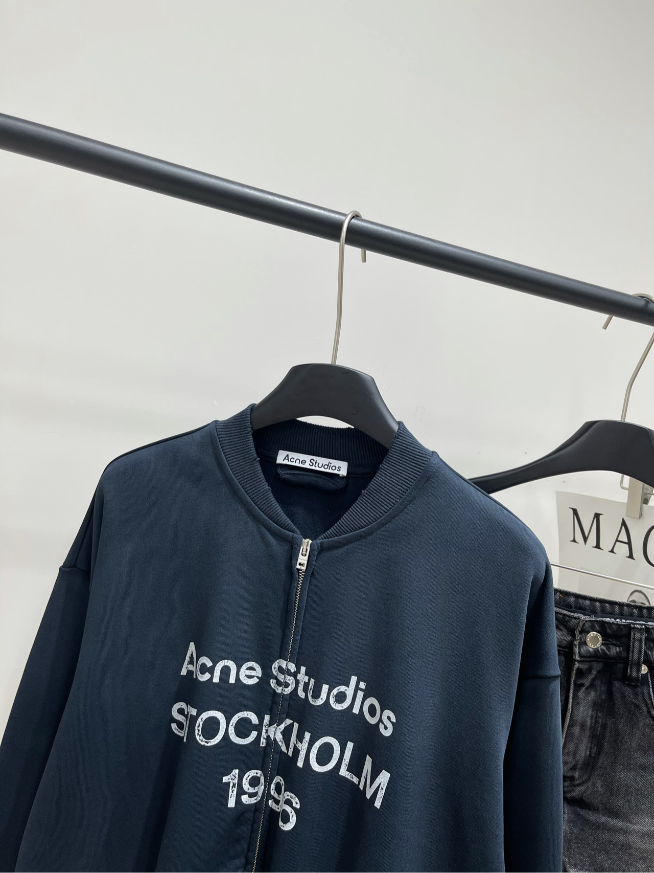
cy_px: 436
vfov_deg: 67.3
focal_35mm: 26
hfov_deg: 53.1
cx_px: 327
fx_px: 655
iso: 40
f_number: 1.6
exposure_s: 1/100
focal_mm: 5.1
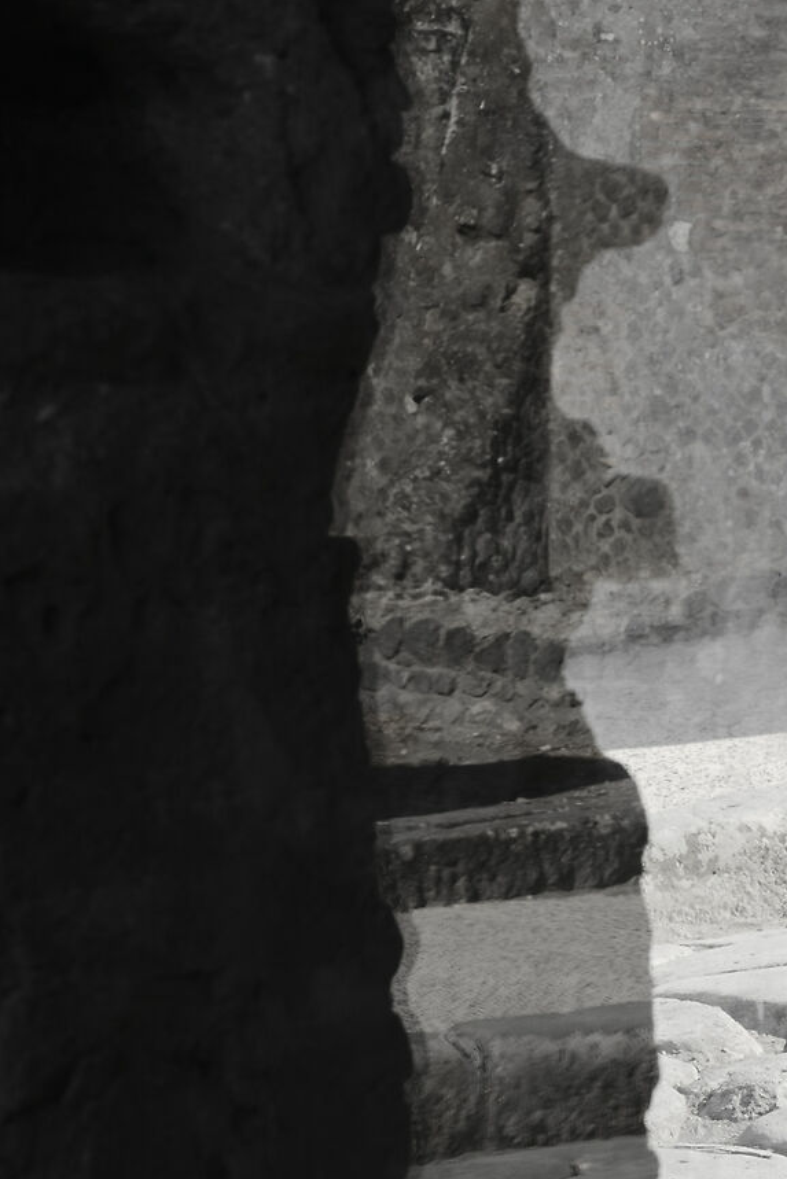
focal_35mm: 148
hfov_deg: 9.1
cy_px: 490
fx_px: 4851
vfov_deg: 13.9
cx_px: 999
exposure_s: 1/300
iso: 400
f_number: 8
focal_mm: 35
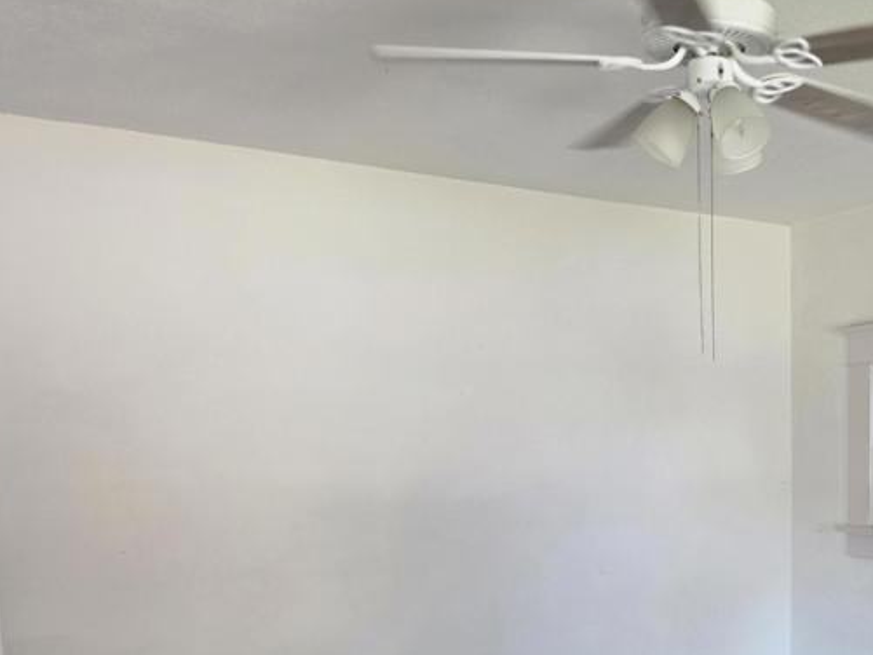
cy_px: 591
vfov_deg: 29.6
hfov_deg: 38.0
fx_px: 1186
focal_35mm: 47
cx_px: 767
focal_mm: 6.3
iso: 320
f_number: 1.7
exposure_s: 1/120
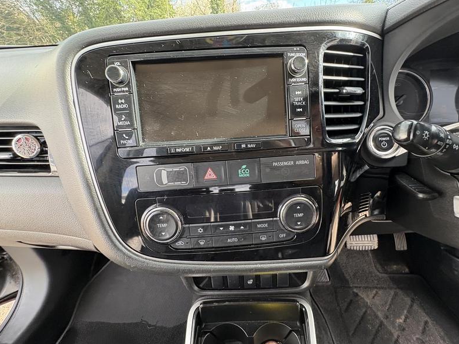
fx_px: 212
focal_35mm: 16
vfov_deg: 78.1
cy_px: 166
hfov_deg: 94.3
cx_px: 250
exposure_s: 1/99
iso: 200
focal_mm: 2.22
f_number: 2.2
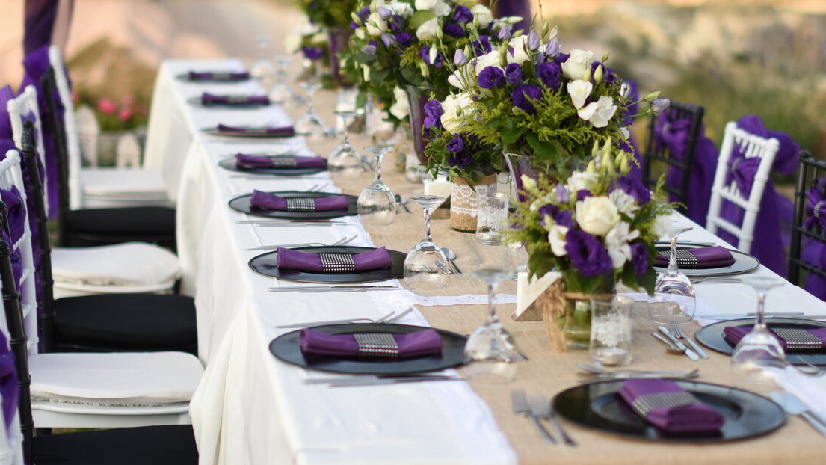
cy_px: 113
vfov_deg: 13.3
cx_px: 481
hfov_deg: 23.4
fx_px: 1993
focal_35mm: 91
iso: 250
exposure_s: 1/5000
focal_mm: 50
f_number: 1.4
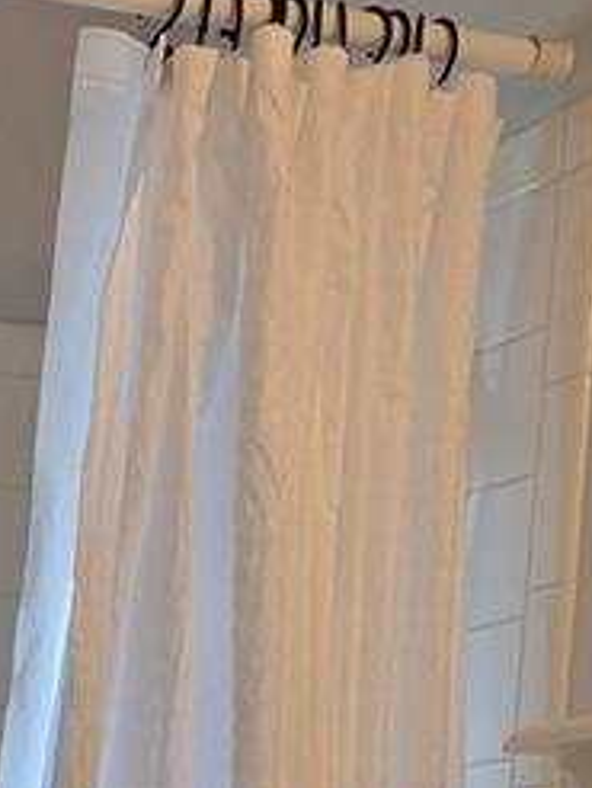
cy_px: 1422
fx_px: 2549
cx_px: -160
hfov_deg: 12.8
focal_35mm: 112
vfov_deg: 15.2
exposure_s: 1/120
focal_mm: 5.4
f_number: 1.8
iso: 40
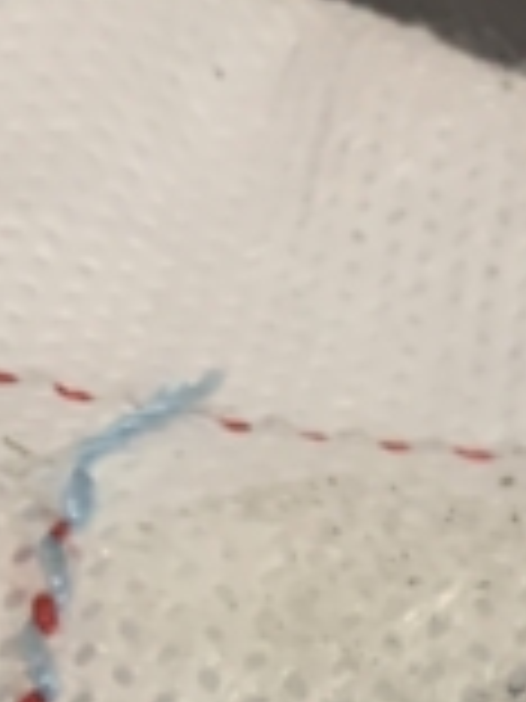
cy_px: 1616
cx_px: 908
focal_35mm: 133
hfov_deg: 10.6
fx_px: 2695
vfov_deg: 12.2
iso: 400
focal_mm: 4.25
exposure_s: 1/55
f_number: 1.8
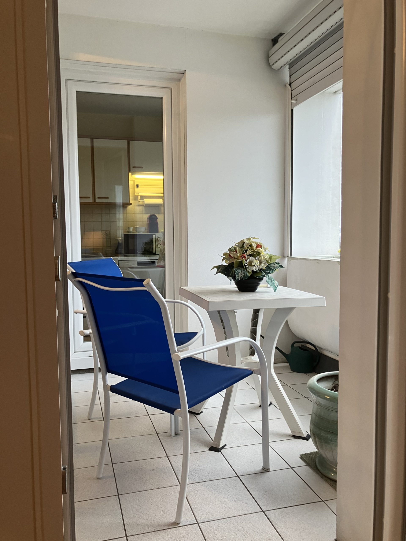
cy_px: 270
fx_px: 438
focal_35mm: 28
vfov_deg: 63.4
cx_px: 203
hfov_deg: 49.7
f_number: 1.8
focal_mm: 3.99
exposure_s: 1/50
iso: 50
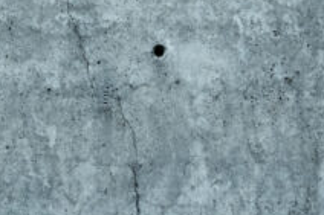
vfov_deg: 7.7
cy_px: -97
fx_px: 1565
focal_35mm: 174
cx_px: -128
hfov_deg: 11.4
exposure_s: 1/160
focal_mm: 24.3
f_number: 9
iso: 400
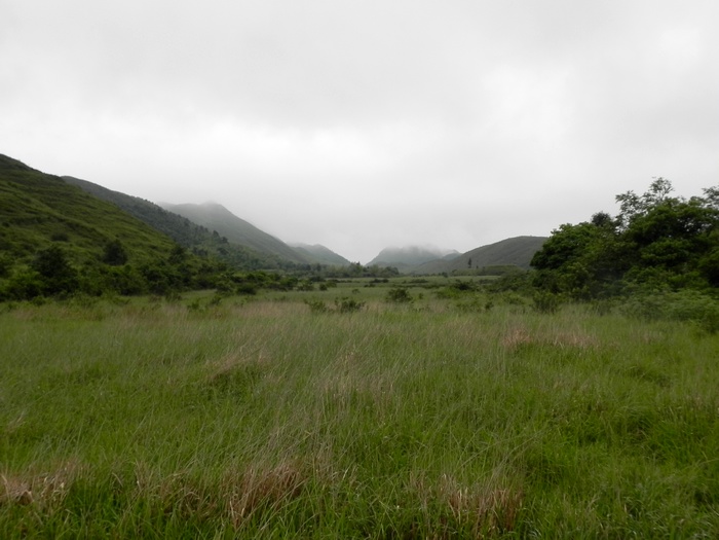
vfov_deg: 38.7
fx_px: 769
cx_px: 360
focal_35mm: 37
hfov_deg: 50.1
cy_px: 270
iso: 160
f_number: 5
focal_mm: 6.6
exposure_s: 1/170
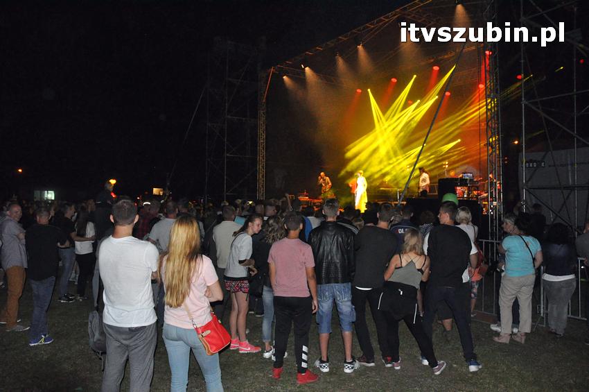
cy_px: 196
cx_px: 294
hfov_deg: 67.4
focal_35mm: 27
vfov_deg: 47.8
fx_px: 441
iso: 3200
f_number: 5.6
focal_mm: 18
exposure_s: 1/60
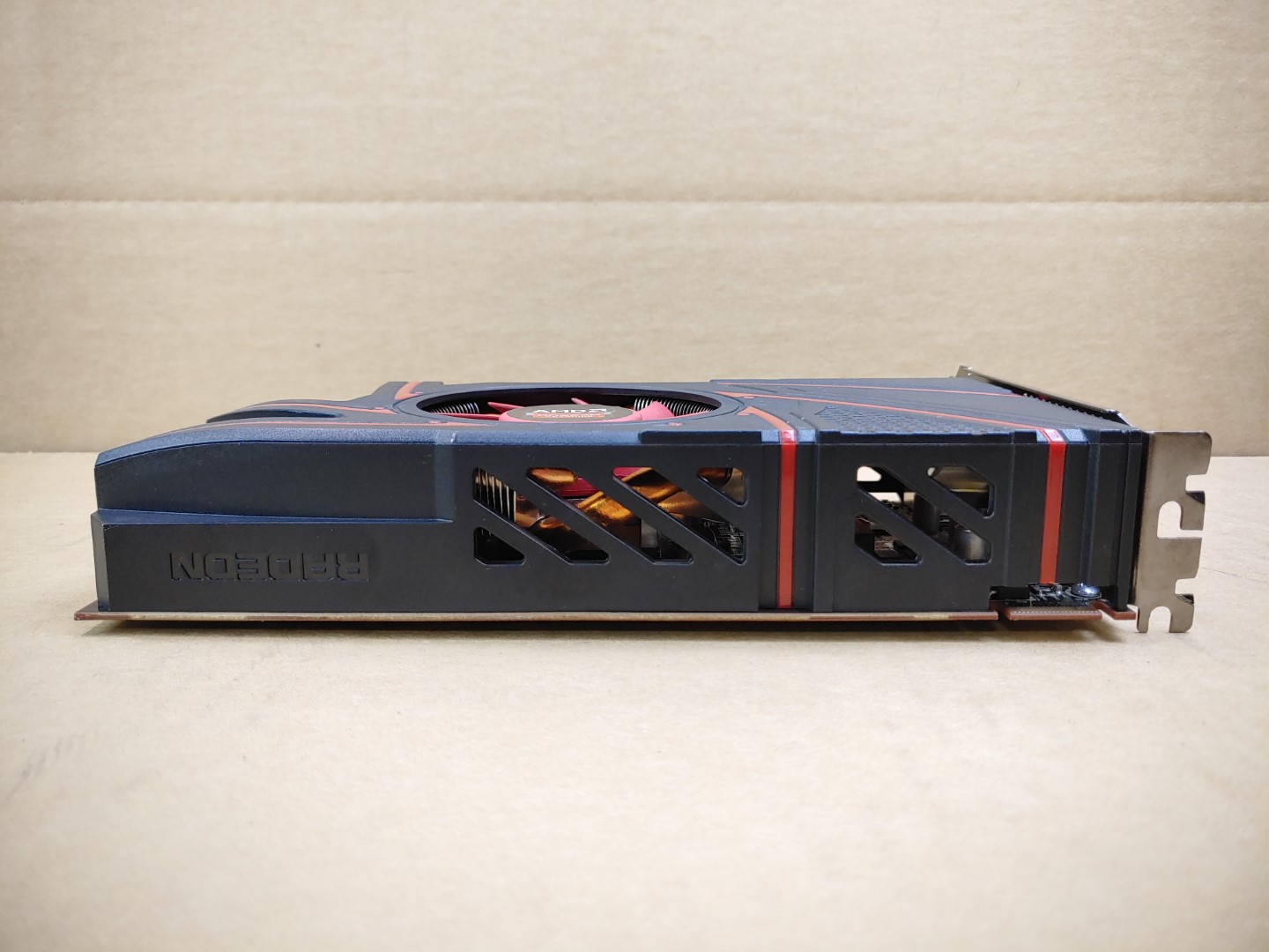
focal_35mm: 26
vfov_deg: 53.1
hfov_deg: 67.3
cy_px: 476
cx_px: 634
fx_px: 953
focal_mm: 4.36
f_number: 1.8
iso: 100
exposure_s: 1/120
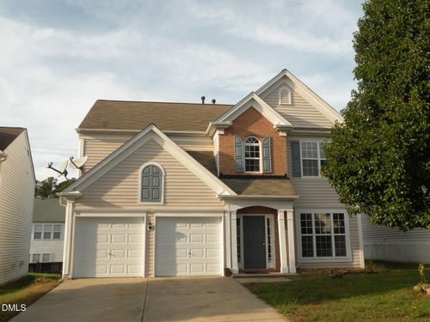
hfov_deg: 55.4
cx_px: 215
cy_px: 161
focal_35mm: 33
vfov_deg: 42.9
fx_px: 410
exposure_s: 1/260
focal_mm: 5.8
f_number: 5.6
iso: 94
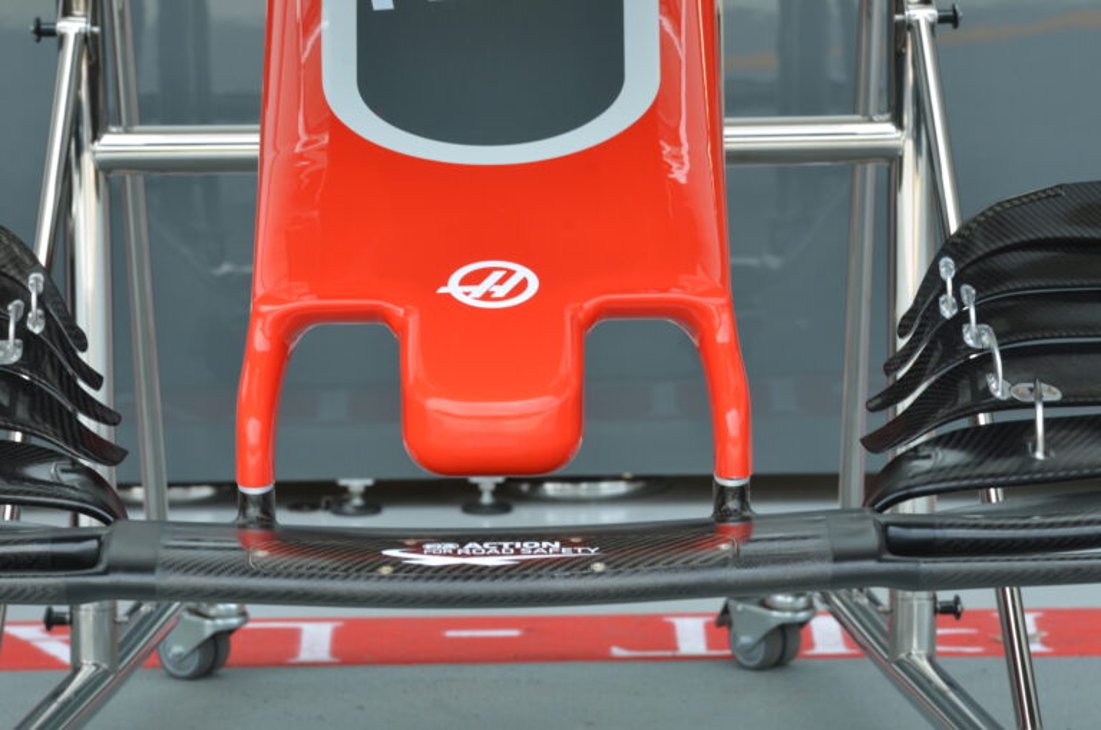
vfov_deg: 4.6
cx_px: 550
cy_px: 365
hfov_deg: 6.9
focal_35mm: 300
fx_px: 9158
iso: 250
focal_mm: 200
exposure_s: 1/60
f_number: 9.5
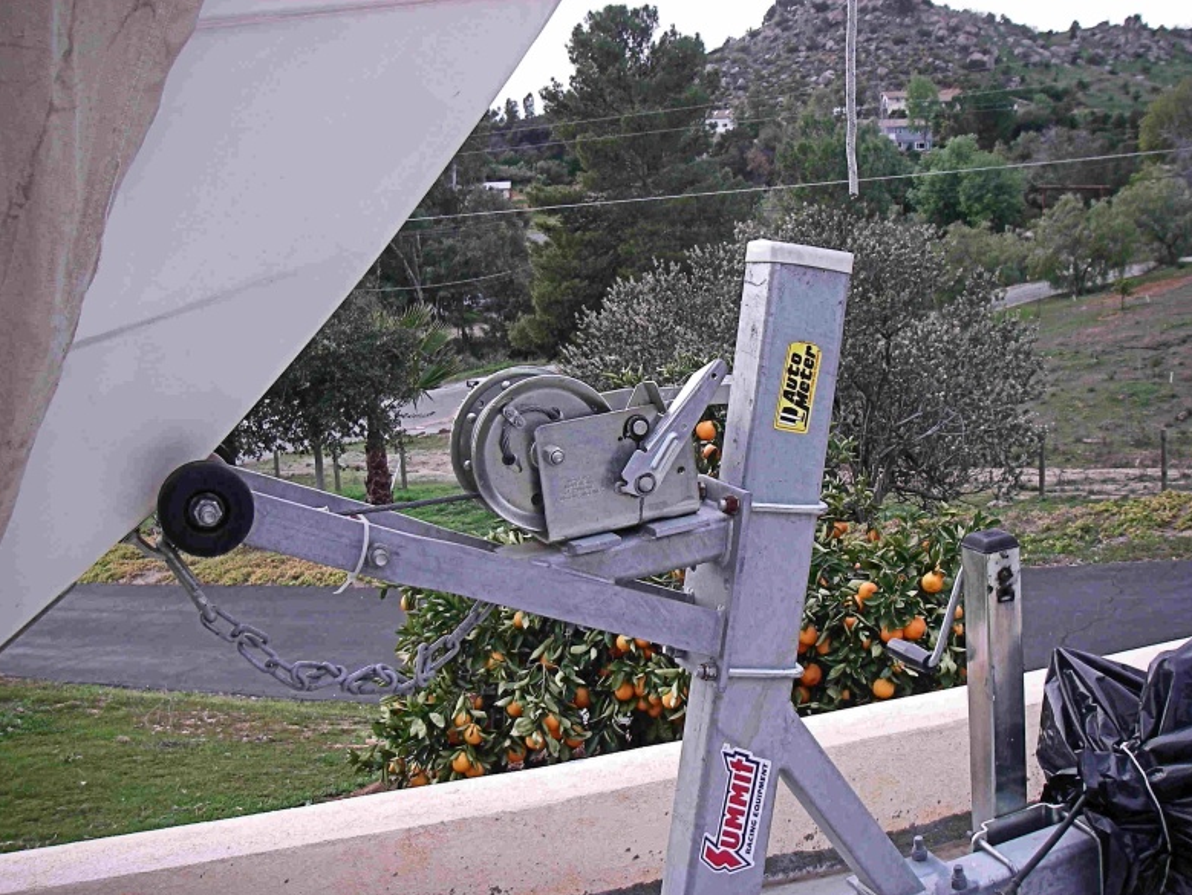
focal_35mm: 39
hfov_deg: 47.8
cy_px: 457
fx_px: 1344
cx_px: 586
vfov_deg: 36.8
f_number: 3.3
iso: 64
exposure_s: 1/160
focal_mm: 6.3
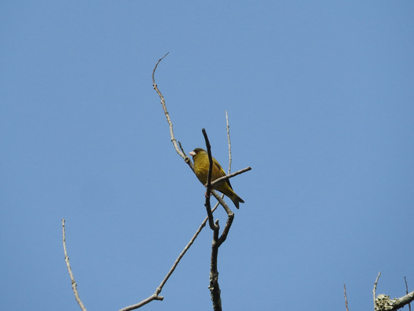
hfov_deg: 2.8
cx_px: 207
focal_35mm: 700
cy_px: 156
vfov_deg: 2.1
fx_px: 8374
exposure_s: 1/500
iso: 100
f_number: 5.6
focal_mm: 125.4
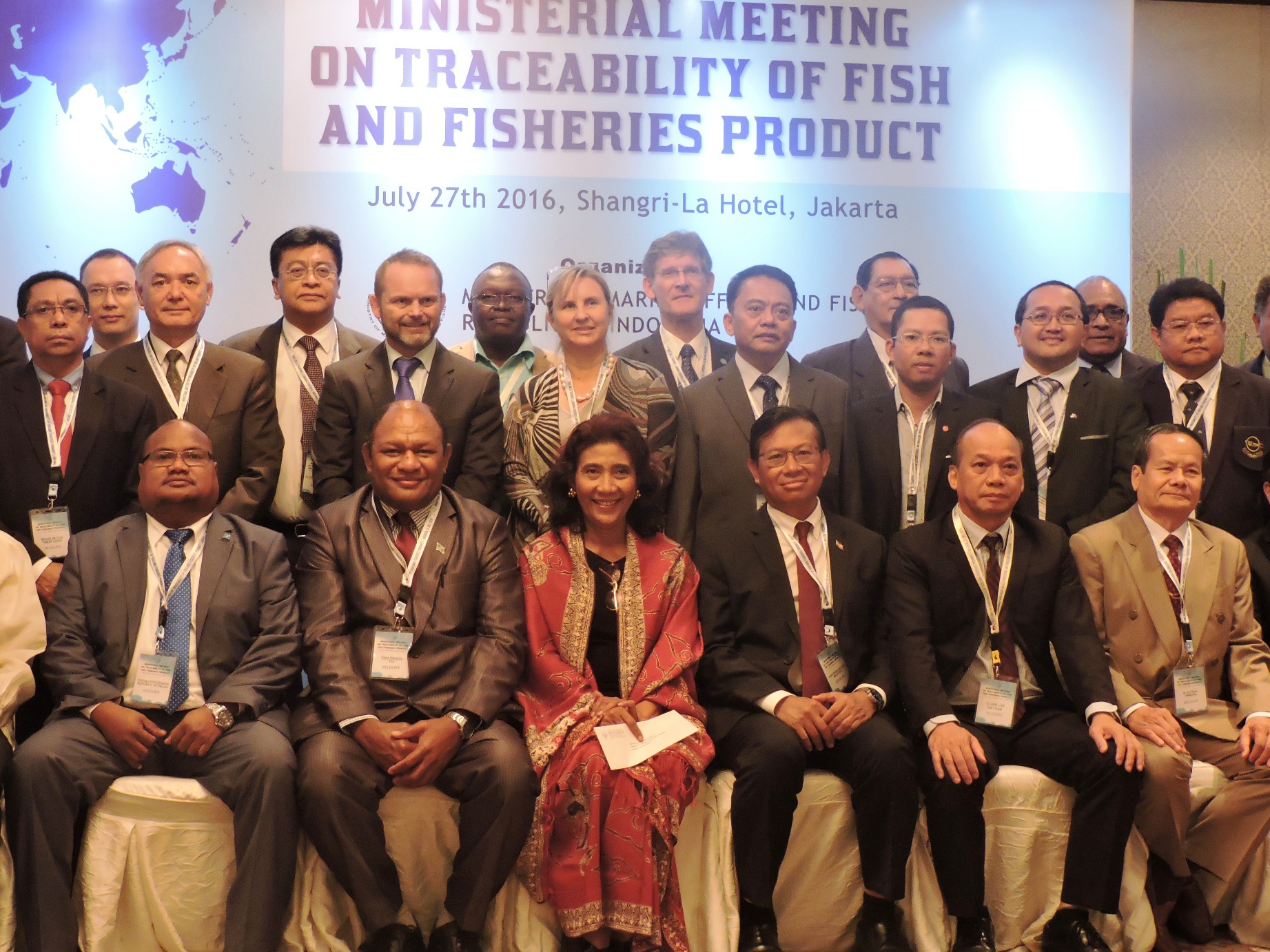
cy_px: 476
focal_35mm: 55
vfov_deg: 26.6
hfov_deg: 34.9
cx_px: 635
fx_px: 2018
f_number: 3.7
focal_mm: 9.8
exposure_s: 1/15
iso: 800
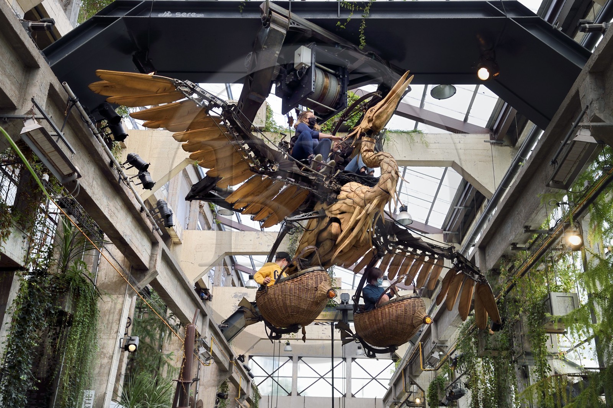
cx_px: 306
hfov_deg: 48.5
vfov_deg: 33.3
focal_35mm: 40
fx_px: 681
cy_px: 204
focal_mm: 40
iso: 800
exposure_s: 1/400
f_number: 9
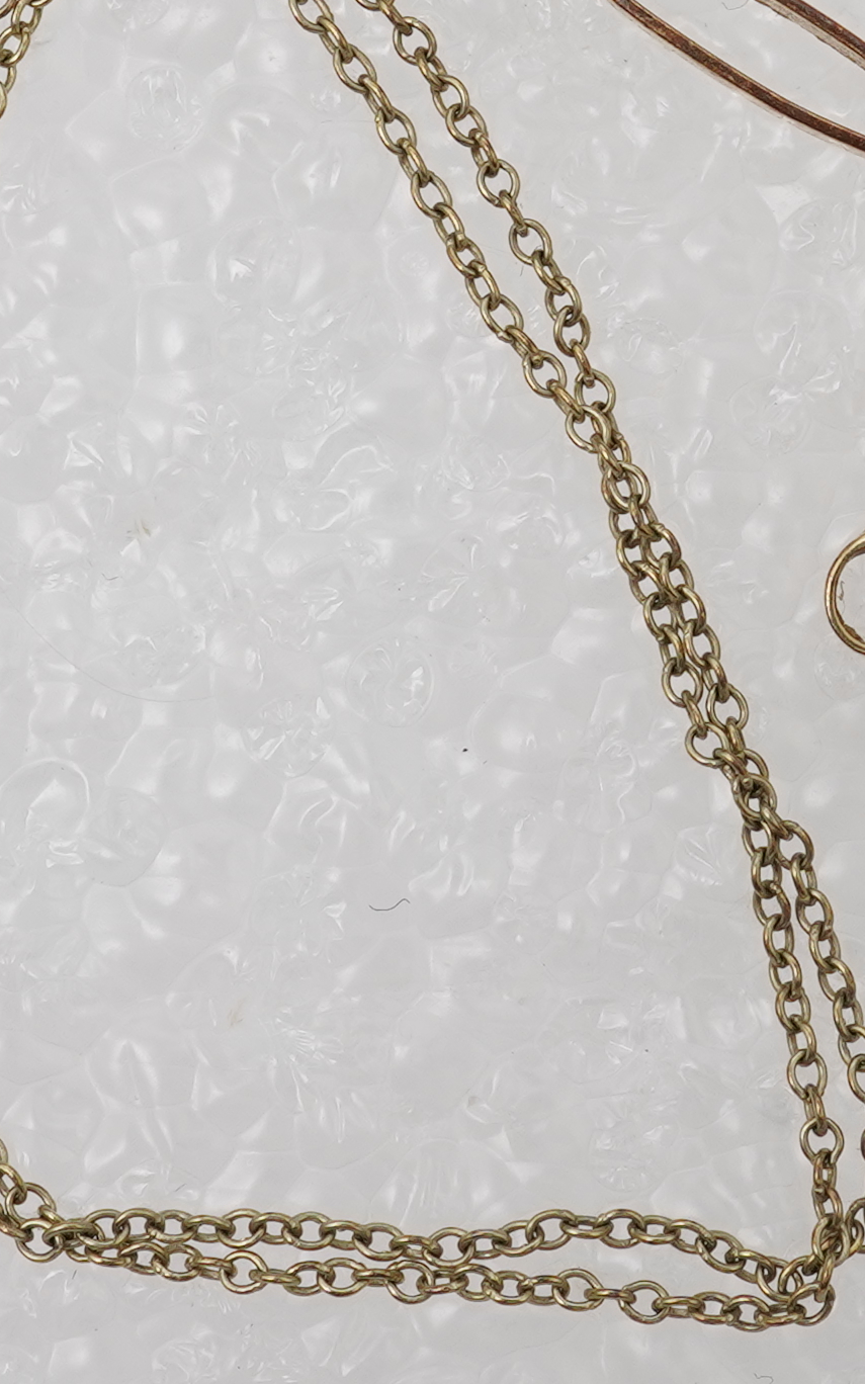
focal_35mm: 132
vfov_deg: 15.6
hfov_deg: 9.9
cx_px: 709
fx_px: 4979
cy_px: 63
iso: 500
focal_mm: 30
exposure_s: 1/125
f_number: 22
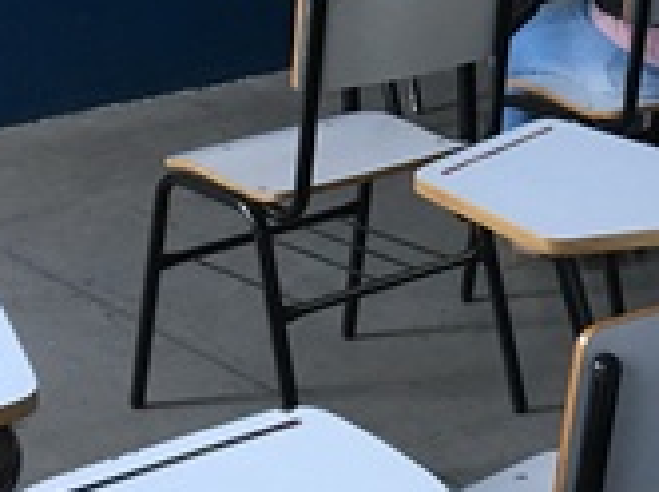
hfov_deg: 17.0
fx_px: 2129
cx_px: 726
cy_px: -230
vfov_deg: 12.6
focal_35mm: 112
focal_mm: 4.15
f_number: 2.2
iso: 100
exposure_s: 1/30
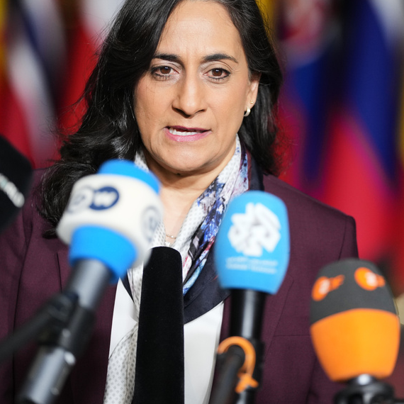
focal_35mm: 238
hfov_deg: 7.4
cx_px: 235
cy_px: 167
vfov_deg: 7.4
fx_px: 3143
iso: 1600
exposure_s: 1/400
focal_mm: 156
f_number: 2.8
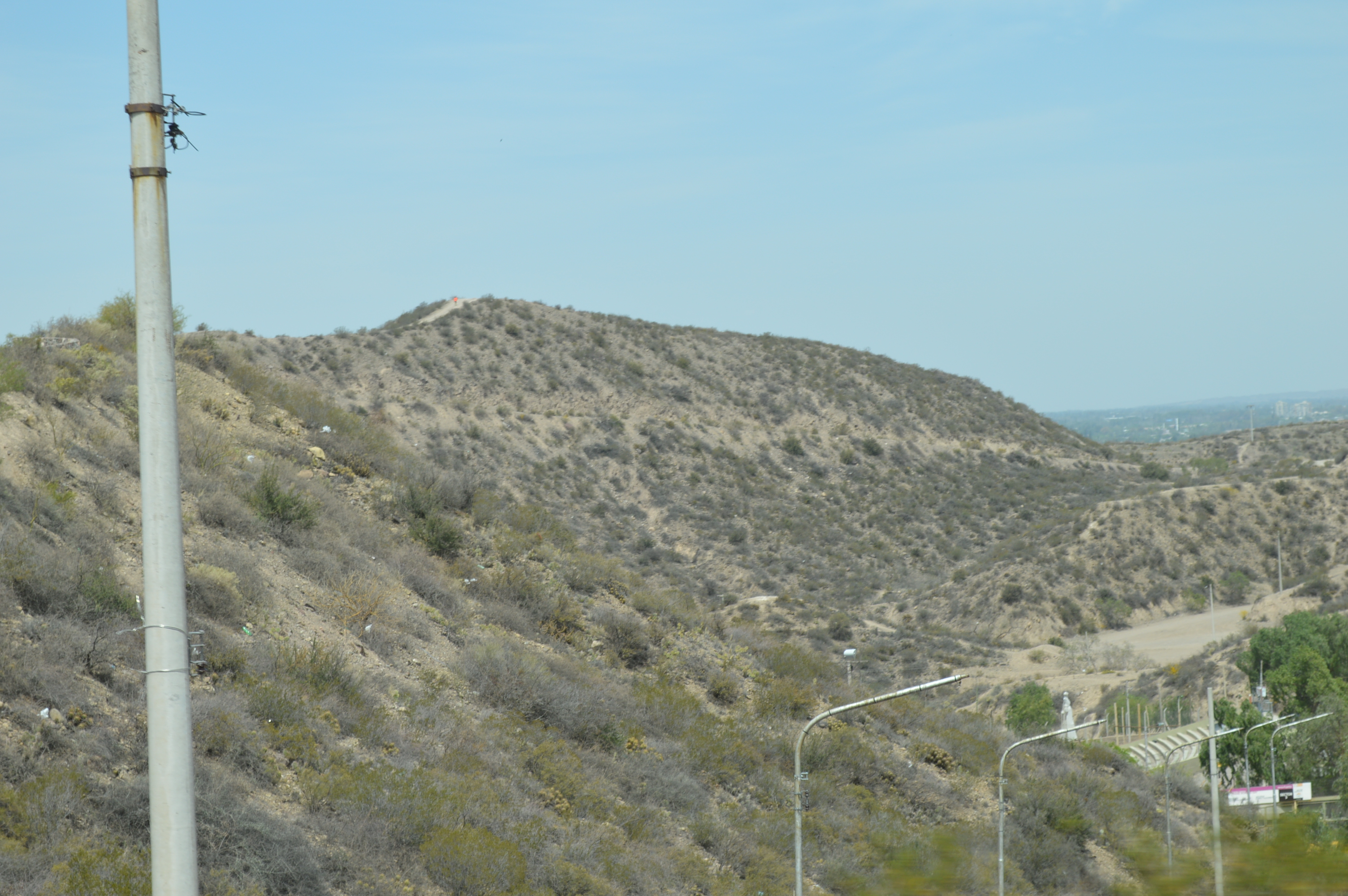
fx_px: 3086
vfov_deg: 16.5
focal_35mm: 82
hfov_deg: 24.6
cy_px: 448
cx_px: 674
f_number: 7.1
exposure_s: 1/200
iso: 100
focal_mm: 55
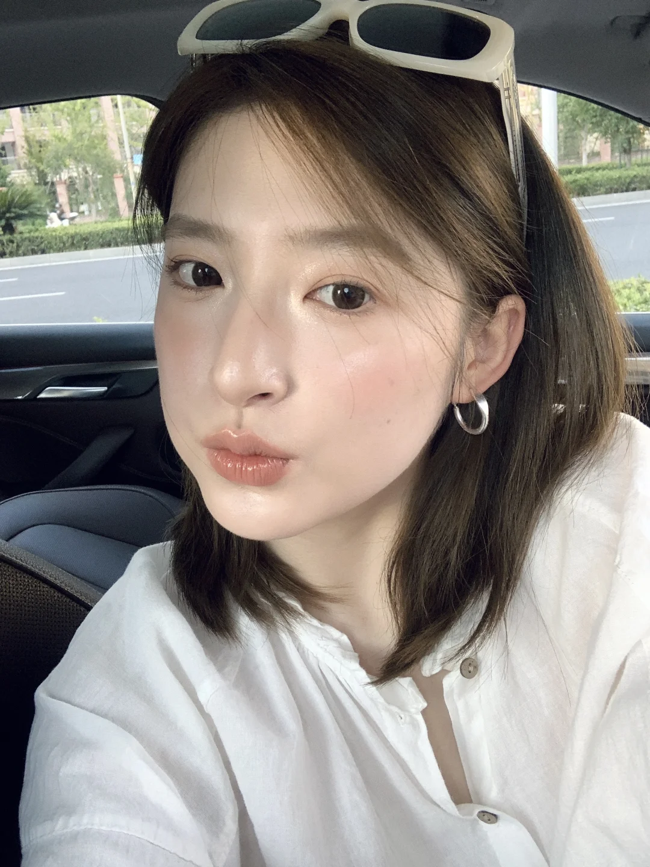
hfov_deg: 44.2
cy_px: 434
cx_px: 325
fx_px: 801
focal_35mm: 32
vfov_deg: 56.8
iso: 100
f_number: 2.2
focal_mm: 2.87
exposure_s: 1/60
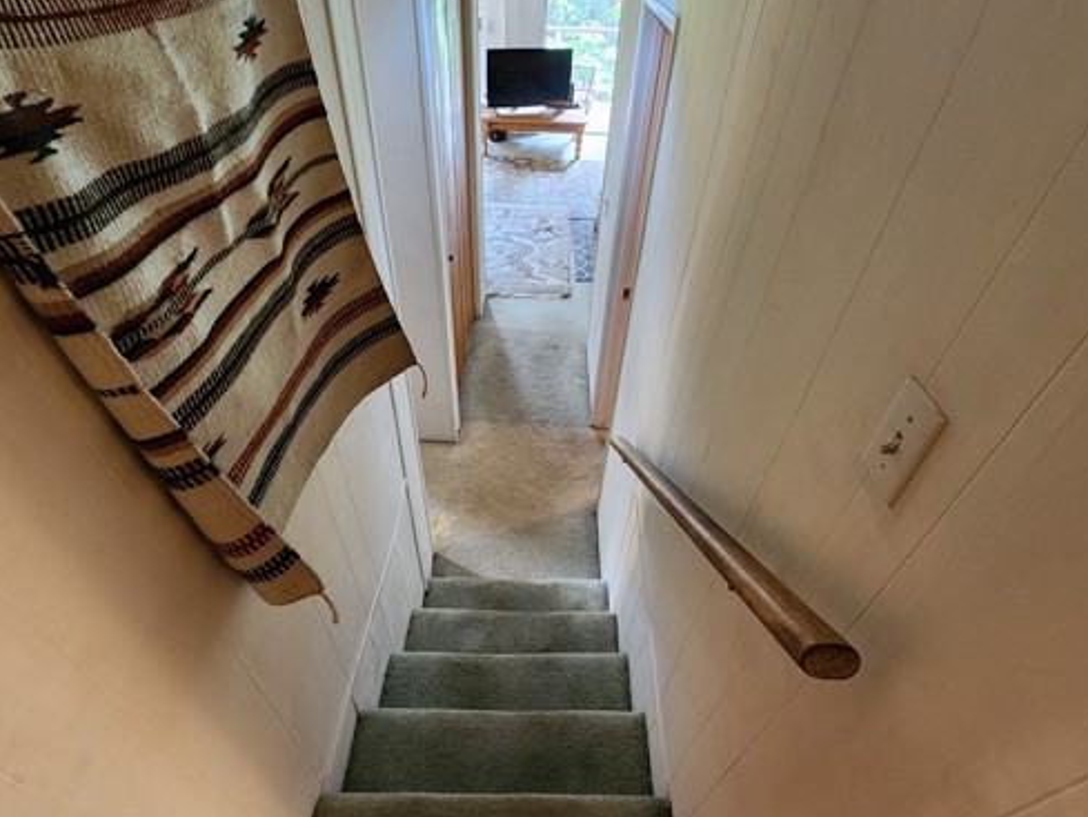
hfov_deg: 91.0
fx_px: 534
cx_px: 532
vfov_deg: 74.6
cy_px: 445
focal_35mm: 17
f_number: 2.2
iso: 640
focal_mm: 2.2
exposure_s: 1/30
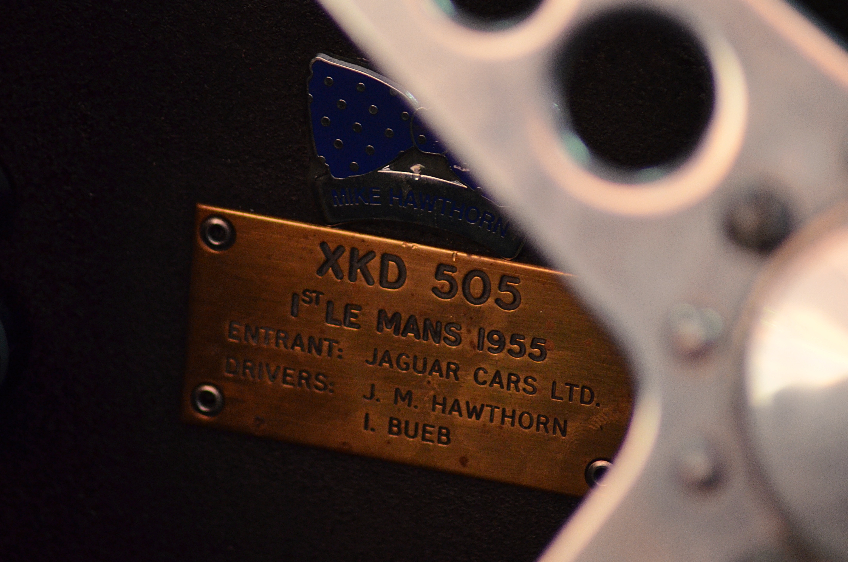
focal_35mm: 354
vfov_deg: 3.9
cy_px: 307
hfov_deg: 5.8
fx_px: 8321
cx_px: 385
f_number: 4.8
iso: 1250
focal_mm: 210
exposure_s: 1/40
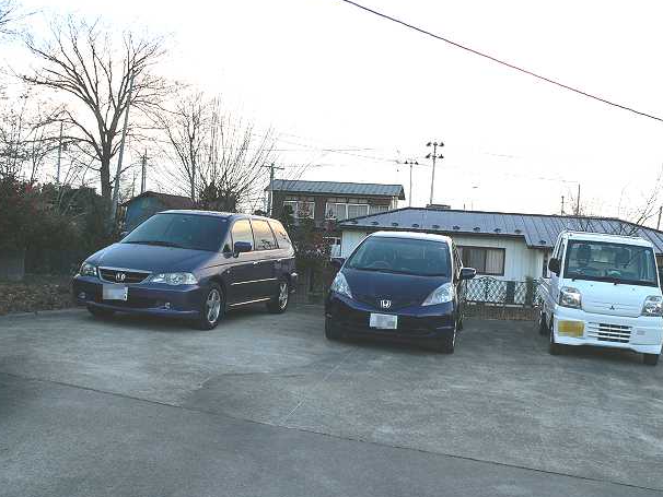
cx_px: 323
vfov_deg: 37.7
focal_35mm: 38
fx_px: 728
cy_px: 250
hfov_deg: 49.0
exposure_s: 1/200
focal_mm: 6
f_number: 4
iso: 200
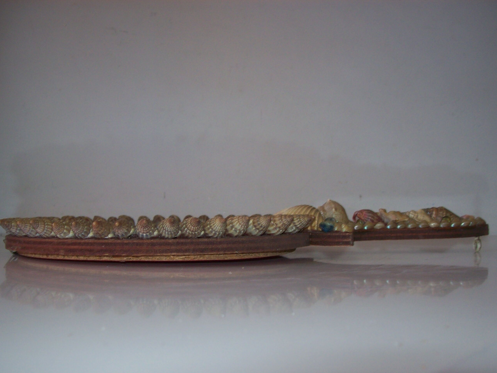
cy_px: 207
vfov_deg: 35.9
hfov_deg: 46.8
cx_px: 235
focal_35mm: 40
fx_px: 574
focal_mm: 6
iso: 80
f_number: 2.7
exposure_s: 1/64
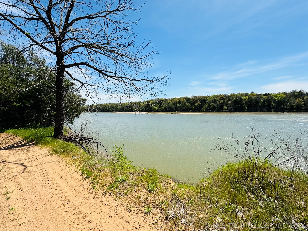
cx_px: 154
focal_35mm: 14
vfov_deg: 85.7
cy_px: 116
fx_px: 125
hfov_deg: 102.1
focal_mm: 2.22
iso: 40
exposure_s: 1/2674
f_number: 2.2
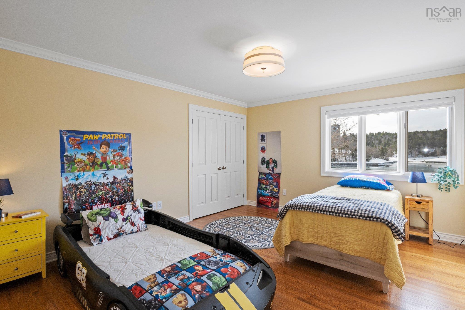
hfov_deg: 90.0
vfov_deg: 67.4
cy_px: 155
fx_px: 232
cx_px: 232
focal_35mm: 18
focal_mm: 12
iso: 320
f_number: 9
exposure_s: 1/30
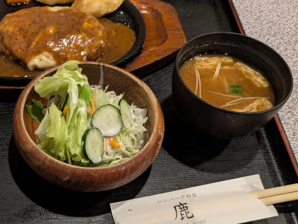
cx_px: 55
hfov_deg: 41.7
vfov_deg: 33.5
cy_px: 134
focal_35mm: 43
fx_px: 370
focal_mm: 5.43
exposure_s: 1/25
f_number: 1.89
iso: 346
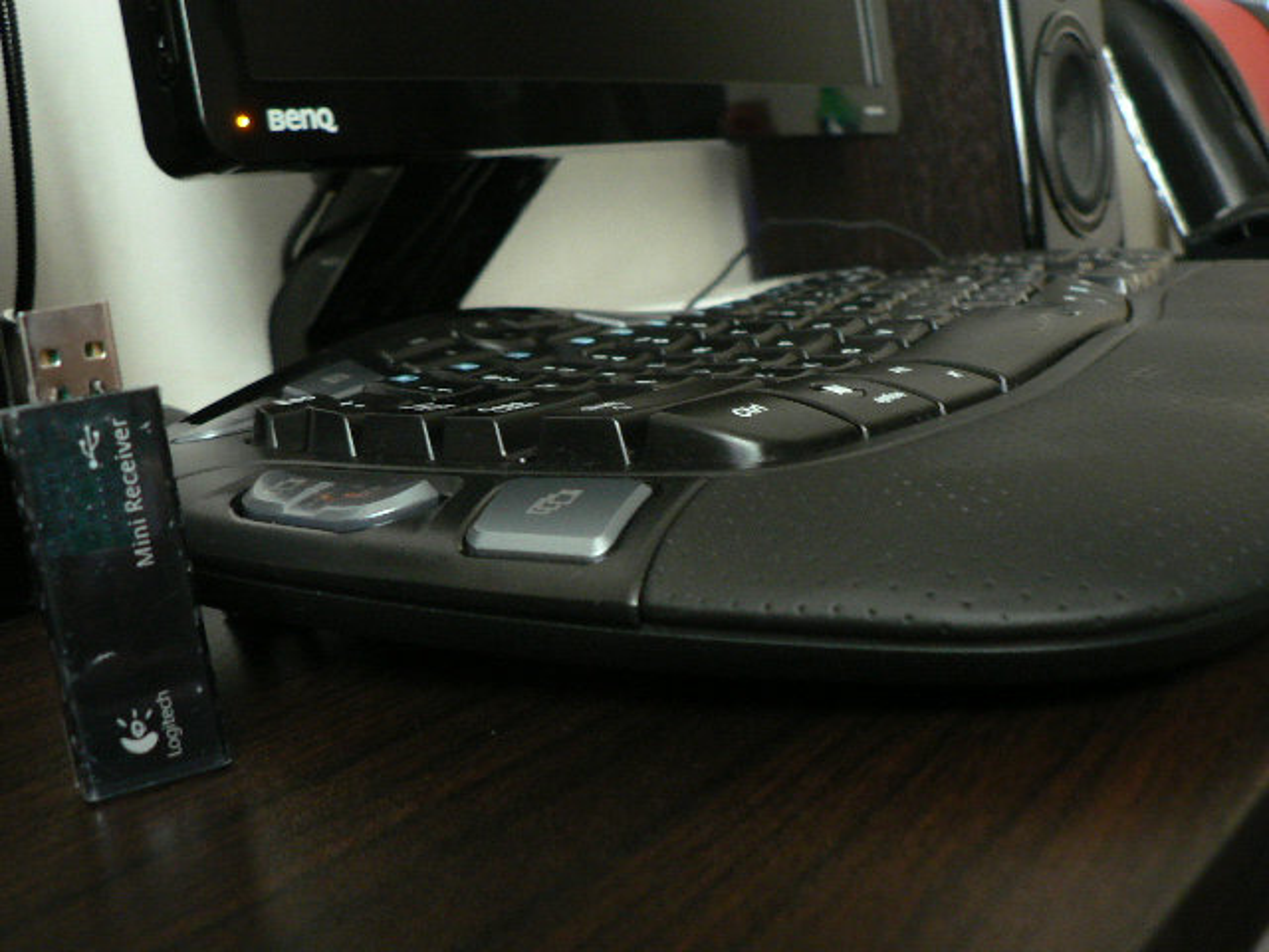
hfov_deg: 51.4
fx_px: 1320
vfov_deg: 39.7
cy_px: 476
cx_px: 634
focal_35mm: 36
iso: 200
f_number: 2.8
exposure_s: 1/4
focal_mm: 6
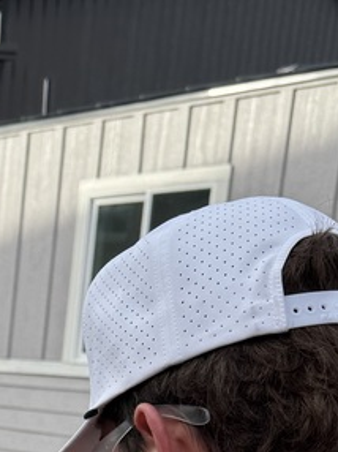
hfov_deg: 16.1
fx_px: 1121
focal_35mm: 86
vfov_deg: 20.0
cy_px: 656
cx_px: -126
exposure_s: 1/2105
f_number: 1.78
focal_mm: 6.76
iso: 80
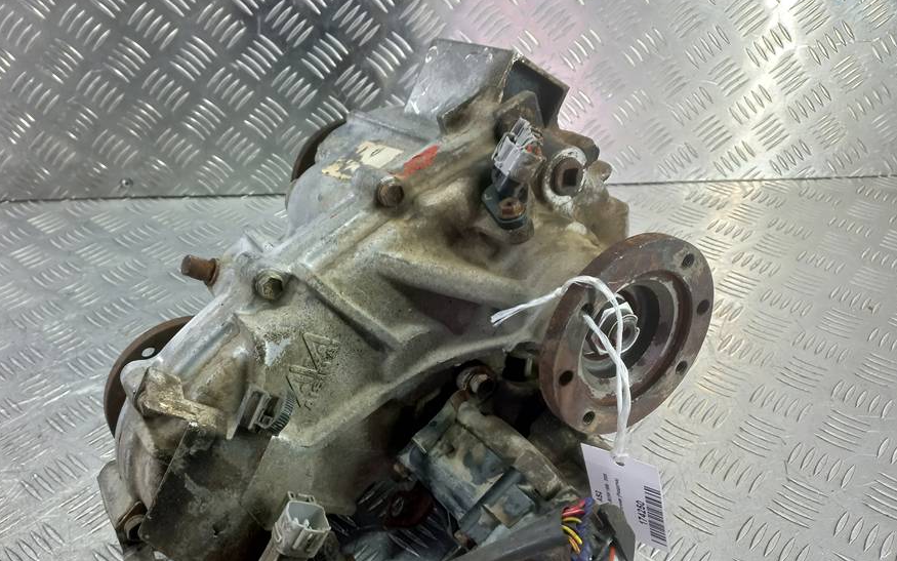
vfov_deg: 40.4
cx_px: 388
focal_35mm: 31
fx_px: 758
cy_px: 333
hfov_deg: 61.0
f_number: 1.8
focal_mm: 4.6
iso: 80
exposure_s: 1/50
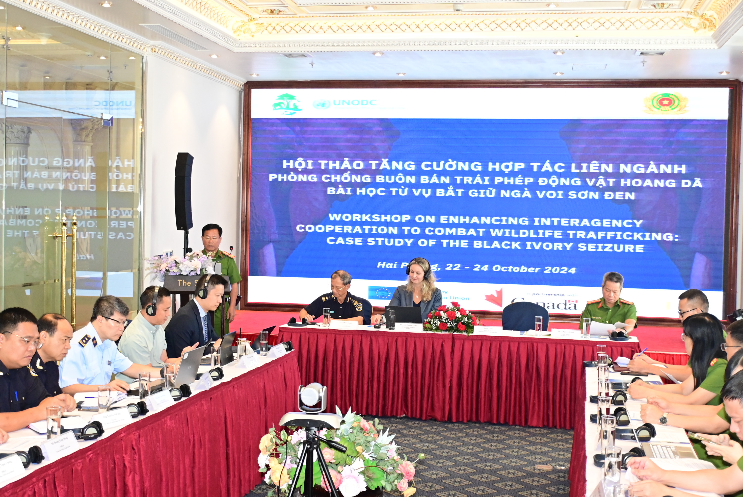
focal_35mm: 48
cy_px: 248
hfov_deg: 41.1
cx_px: 372
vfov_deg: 28.1
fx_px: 991
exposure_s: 1/200
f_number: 4
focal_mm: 32
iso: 2500
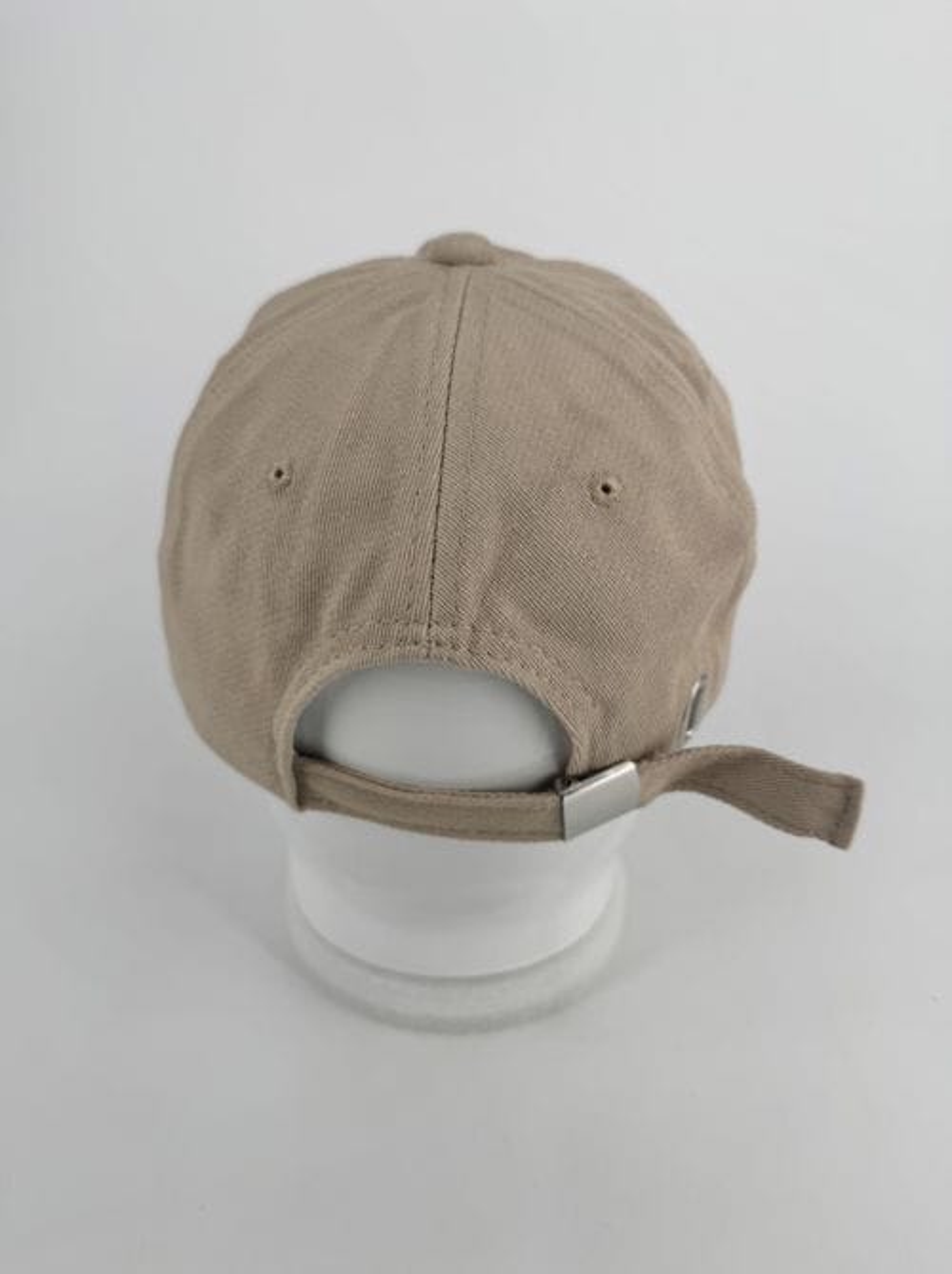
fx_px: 882
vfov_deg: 71.7
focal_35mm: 24
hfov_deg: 56.7
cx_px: 476
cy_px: 637
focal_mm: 6.76
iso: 80
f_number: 1.78
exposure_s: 1/1524
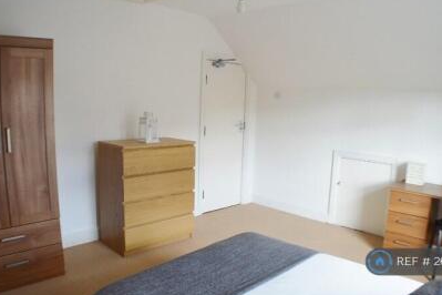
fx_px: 462
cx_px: 230
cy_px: 165
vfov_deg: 35.4
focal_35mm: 38
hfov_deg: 51.2
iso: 400
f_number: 4.5
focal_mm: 21
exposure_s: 1/80
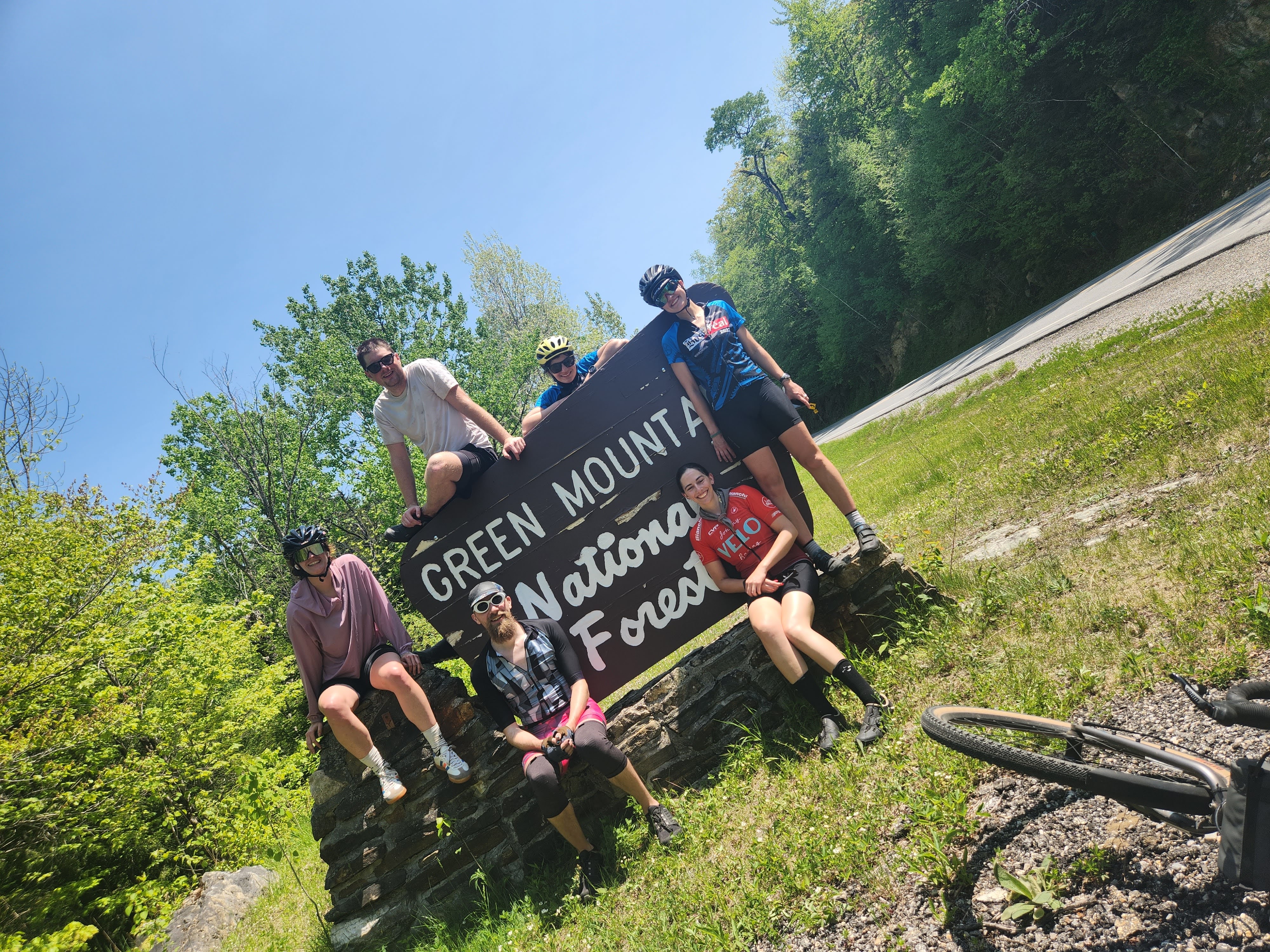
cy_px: 476
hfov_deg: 73.9
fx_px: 844
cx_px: 635
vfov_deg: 58.9
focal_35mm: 23
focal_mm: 5.4
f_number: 1.8
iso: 20
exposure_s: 1/997
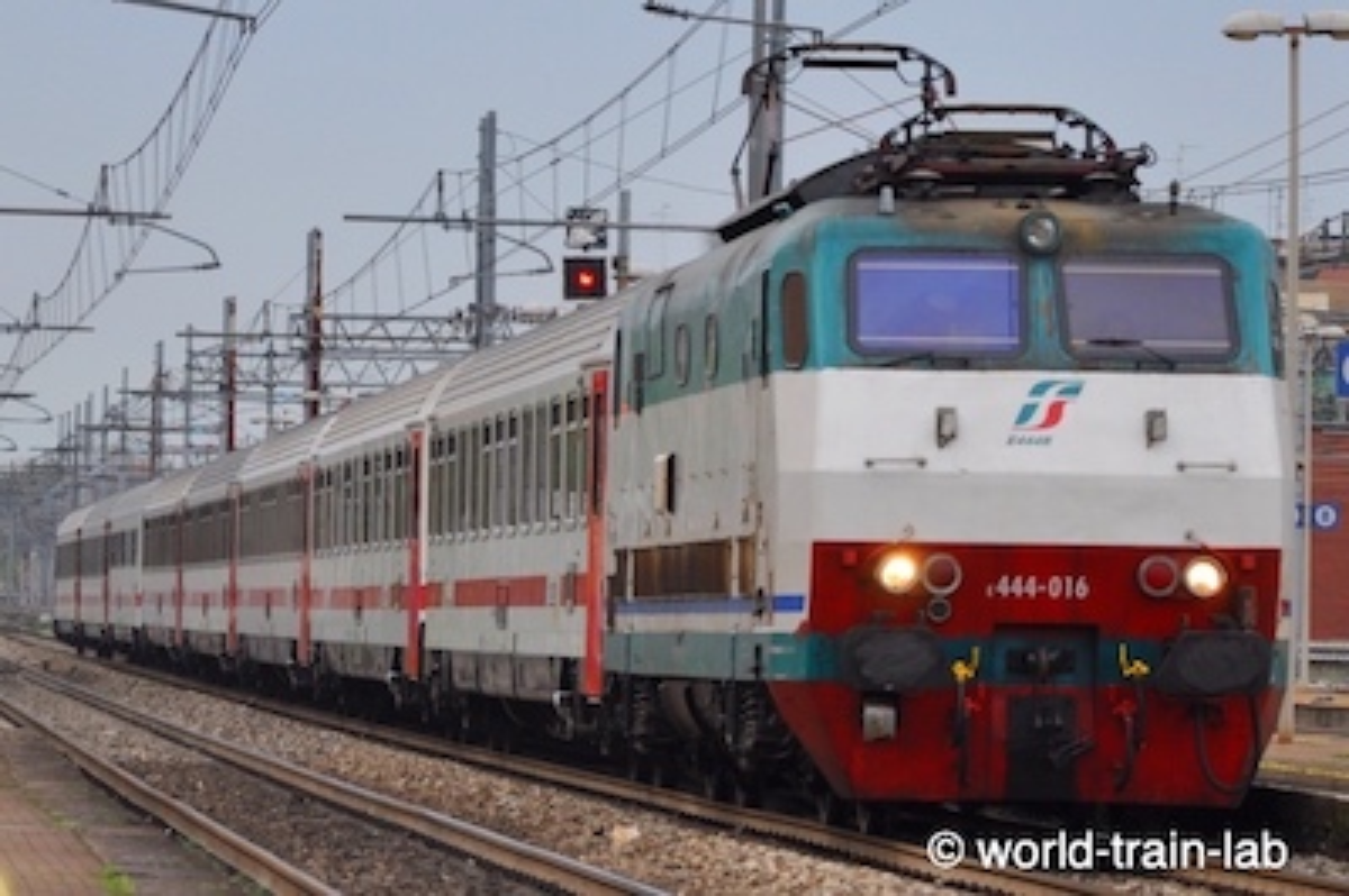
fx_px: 5504
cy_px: 448
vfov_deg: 9.3
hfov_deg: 14.0
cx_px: 674
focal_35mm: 147
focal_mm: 98
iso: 200
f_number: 6.3
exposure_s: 1/160
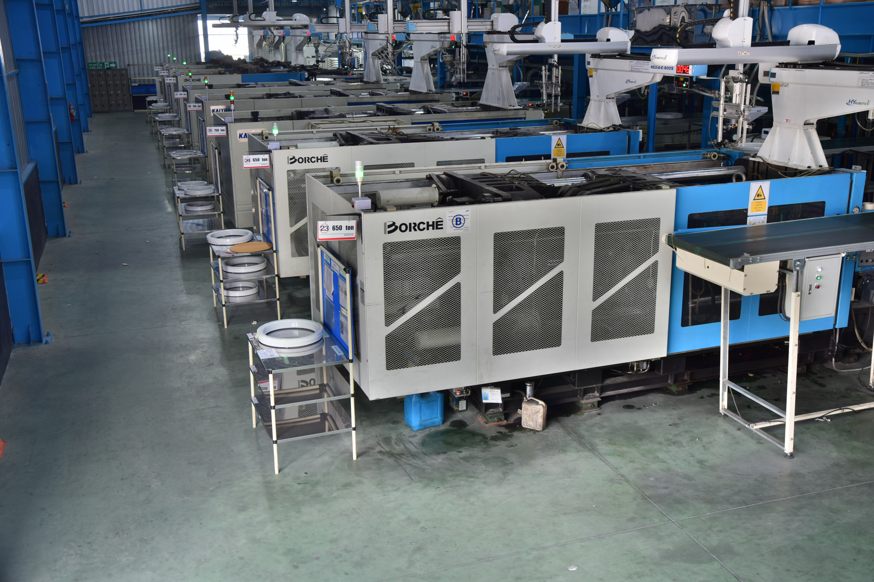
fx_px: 910
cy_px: 291
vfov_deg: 35.5
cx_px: 437
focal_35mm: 38
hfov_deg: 51.3
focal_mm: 25
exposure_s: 1/50
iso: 100
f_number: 4.5
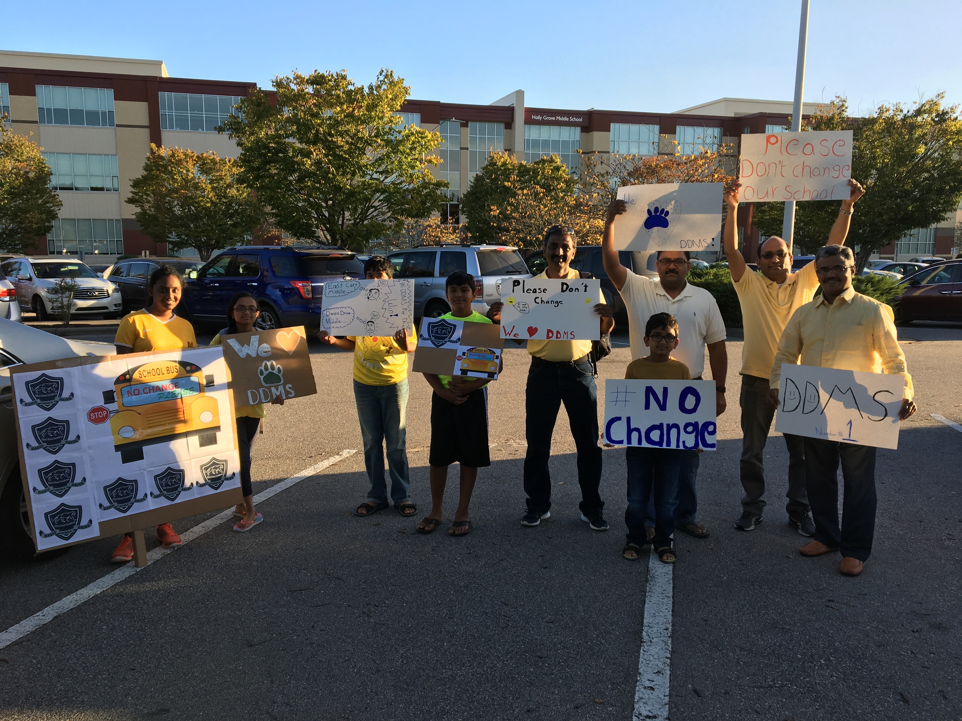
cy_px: 360
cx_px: 481
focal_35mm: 29
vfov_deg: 48.2
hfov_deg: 61.7
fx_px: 806
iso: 25
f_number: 2.2
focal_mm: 4.15
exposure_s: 1/469
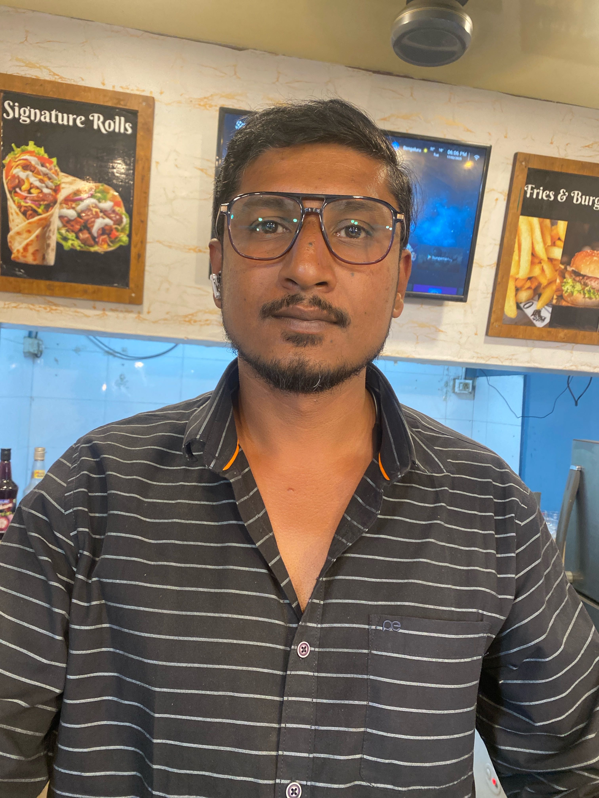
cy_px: 399
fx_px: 600
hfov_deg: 53.1
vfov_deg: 67.3
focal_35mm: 26
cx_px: 300
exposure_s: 1/50
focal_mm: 4.25
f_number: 1.8
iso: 200
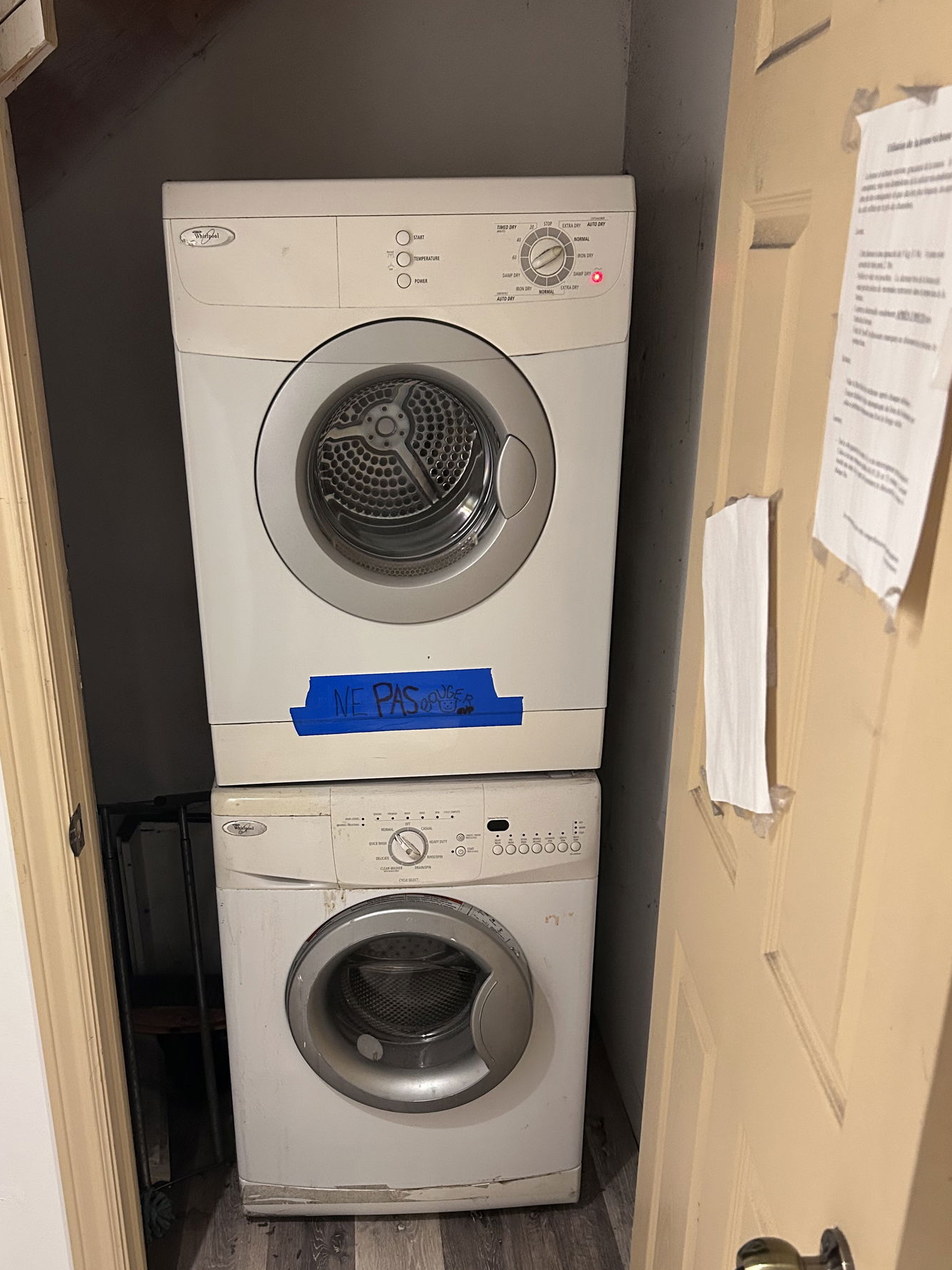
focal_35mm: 31
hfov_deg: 45.2
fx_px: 1137
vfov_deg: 58.2
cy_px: 703
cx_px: 388
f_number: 1.5
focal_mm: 5.7
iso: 400
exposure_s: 1/60
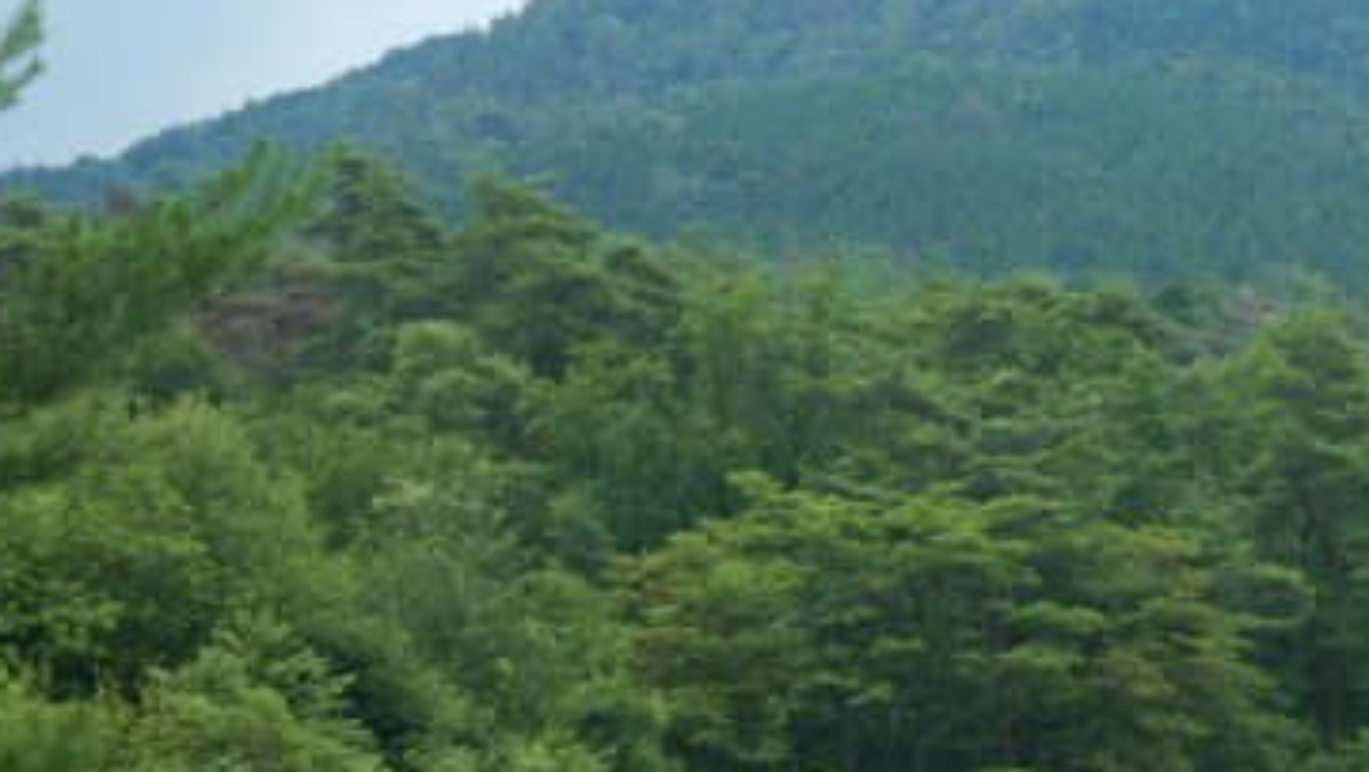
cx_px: 1042
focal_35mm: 151
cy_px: 536
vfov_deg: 8.0
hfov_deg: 14.2
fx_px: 5485
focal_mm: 14.1
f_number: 4.6
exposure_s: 1/320
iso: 200
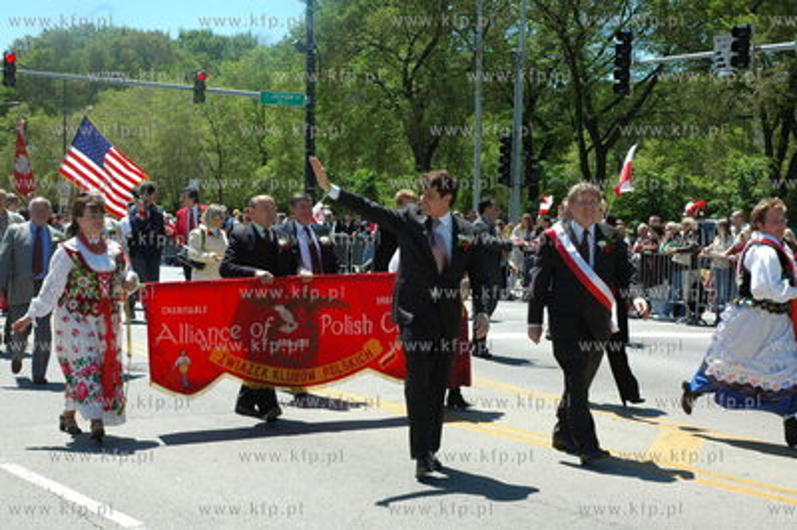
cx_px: 398
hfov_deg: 33.4
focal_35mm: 60
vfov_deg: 22.6
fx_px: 1327
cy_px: 265
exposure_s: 1/640
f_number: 11
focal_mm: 40
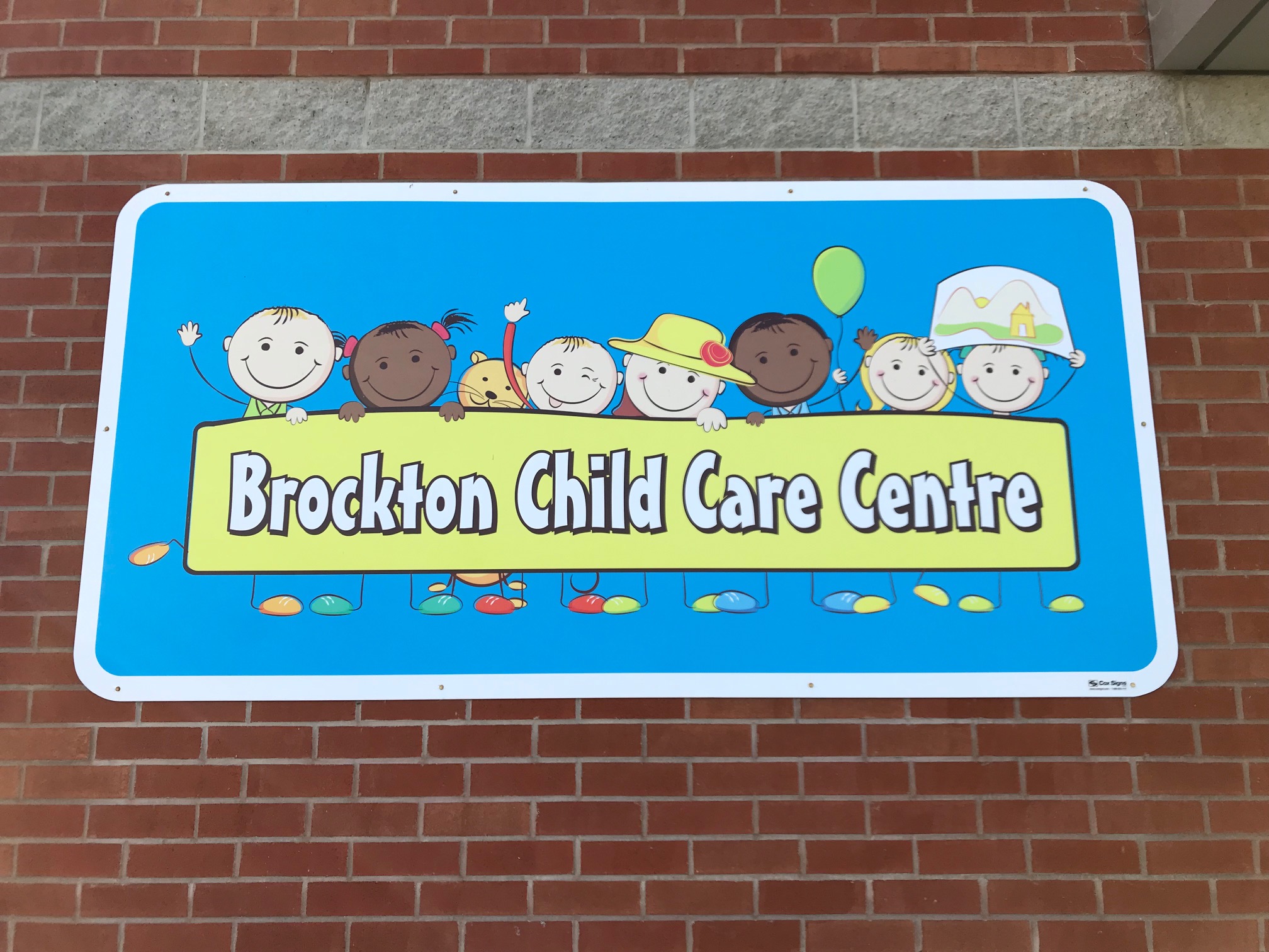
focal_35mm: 28
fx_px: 1026
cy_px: 476
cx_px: 634
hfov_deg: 63.4
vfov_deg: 49.7
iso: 20
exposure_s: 1/798
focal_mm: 3.99
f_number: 1.8
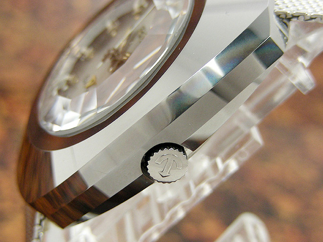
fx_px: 662
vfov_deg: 20.7
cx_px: 162
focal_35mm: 71
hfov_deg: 27.4
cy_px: 122
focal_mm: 11.7
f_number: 3.5
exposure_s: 1/30
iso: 80
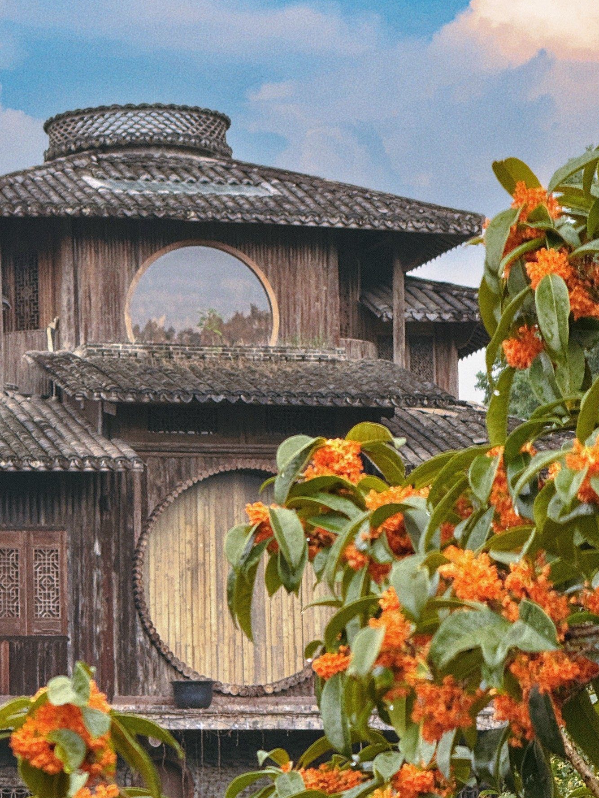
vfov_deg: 10.7
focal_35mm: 184
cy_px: 423
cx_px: 151
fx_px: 4243
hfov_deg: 8.1
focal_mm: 15.66
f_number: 2.8
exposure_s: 1/99
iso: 80
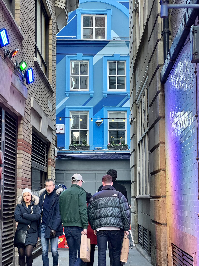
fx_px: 590
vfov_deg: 25.3
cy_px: 133
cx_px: 100
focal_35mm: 77
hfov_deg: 19.1
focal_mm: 9
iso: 200
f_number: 2.8
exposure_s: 1/65
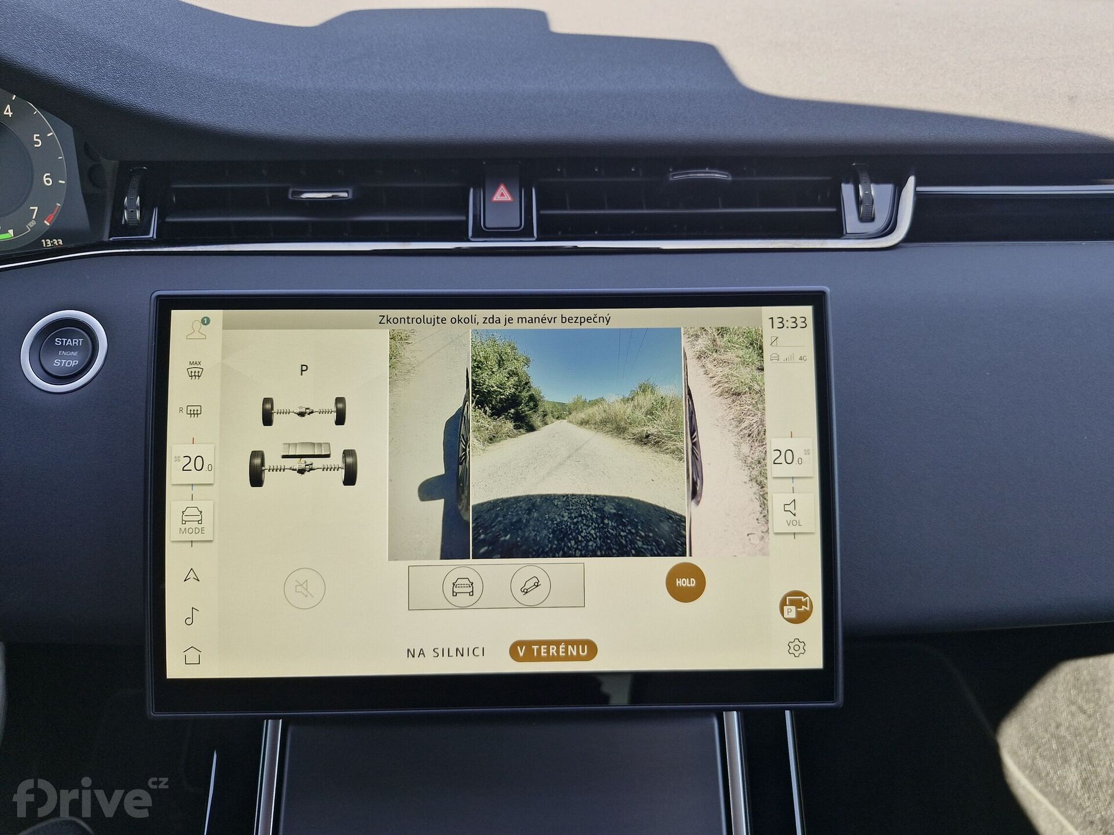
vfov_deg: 58.9
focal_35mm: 23
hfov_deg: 73.9
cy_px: 418
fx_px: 740
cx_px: 557
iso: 50
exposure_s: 1/100
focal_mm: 5.54
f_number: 1.8
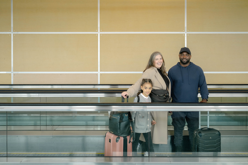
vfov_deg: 37.9
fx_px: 241
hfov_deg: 54.4
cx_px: 124
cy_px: 82
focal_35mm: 35
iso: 160
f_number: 3.2
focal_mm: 23
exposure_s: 1/170
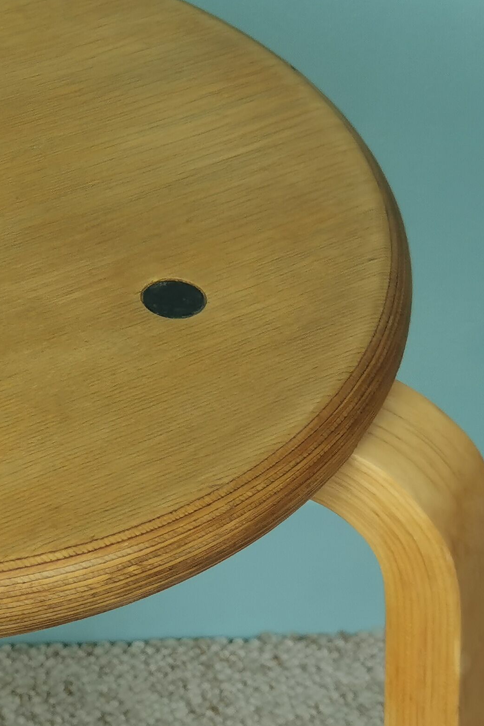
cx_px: -152
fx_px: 2541
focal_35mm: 126
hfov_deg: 10.6
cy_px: 254
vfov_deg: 16.2
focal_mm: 5.58
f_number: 1.8
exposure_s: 1/100
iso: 50
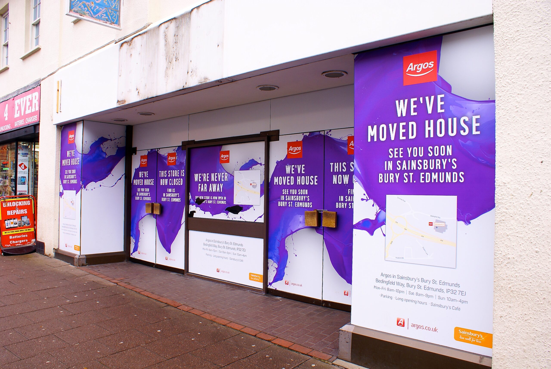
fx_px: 414
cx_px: 276
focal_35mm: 27
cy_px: 184
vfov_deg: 48.1
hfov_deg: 67.3
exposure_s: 1/60
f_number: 7.1
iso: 100
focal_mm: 18
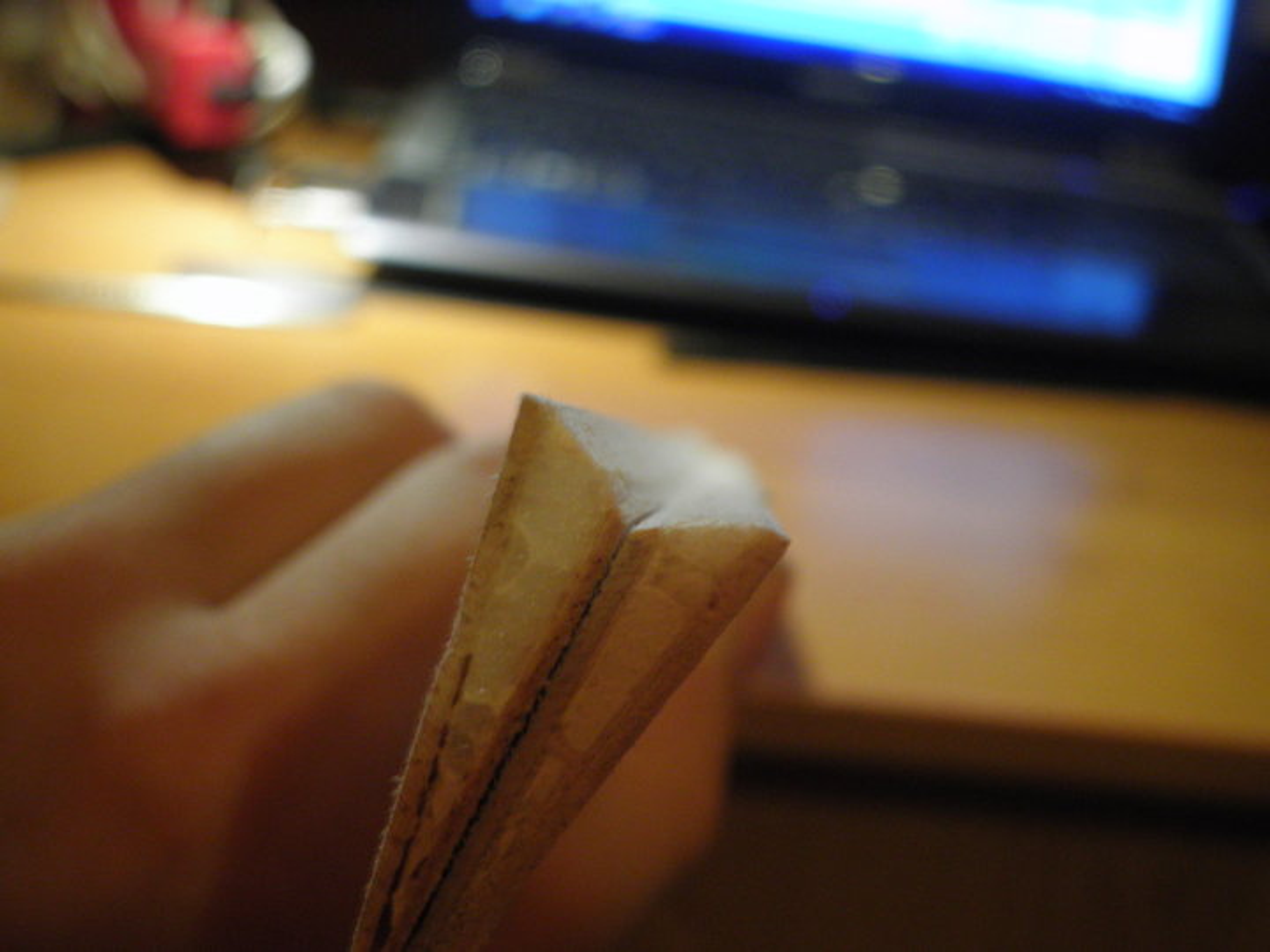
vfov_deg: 30.9
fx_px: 1724
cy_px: 476
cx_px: 635
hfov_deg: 40.4
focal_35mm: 47
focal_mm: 8.3
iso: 160
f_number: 3.4
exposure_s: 1/8
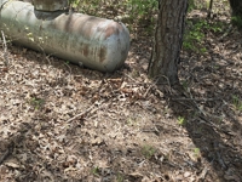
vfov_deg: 30.8
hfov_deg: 40.2
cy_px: 39
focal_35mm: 46
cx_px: 64
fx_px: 322
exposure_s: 1/192
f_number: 1.7
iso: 12
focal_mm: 6.3
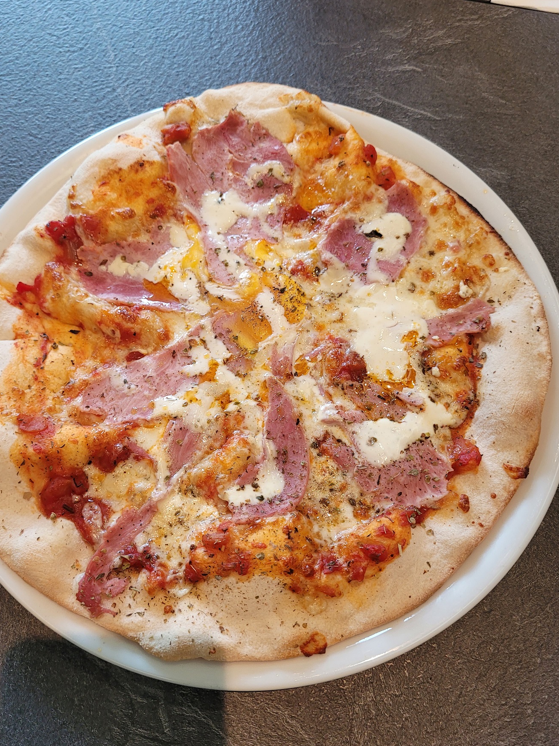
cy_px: 387
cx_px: 250
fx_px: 646
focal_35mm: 30
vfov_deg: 59.9
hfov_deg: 46.7
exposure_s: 1/100
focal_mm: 5.4
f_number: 1.8
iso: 125
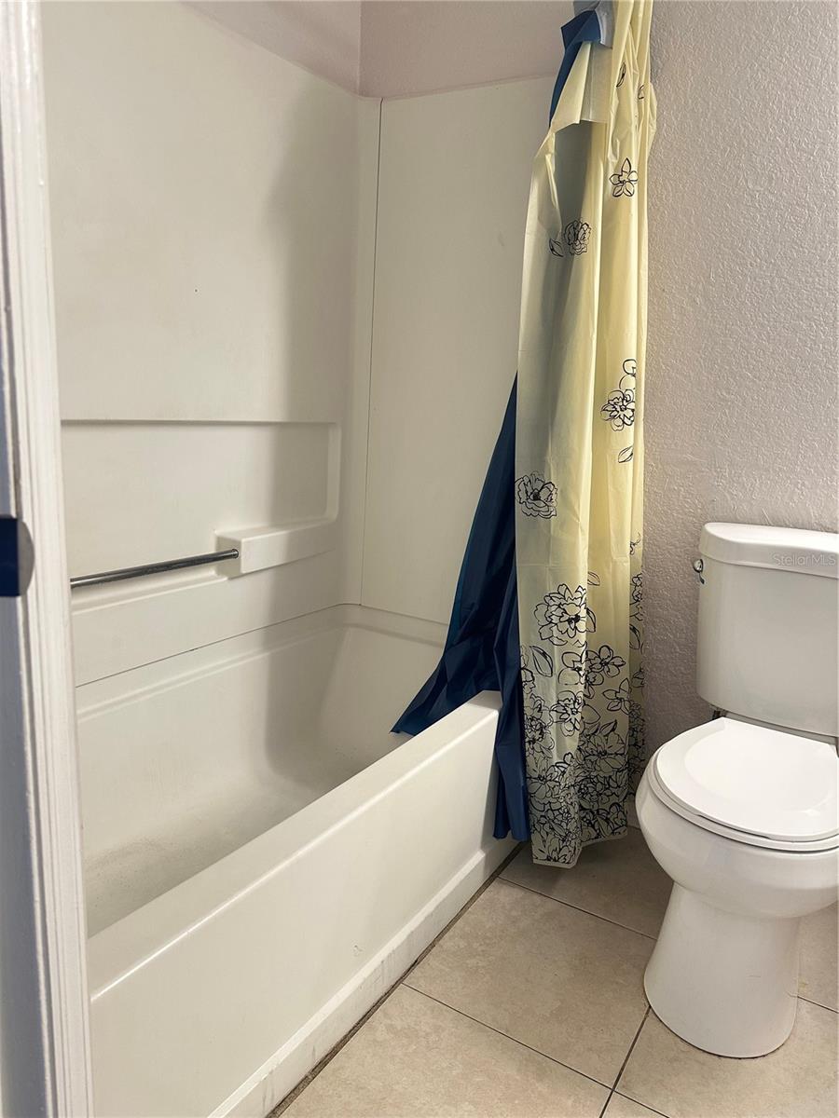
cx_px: 420
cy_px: 559
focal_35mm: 24
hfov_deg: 56.8
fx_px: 776
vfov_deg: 71.6
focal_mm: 6.86
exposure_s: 1/60
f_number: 1.78
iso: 250
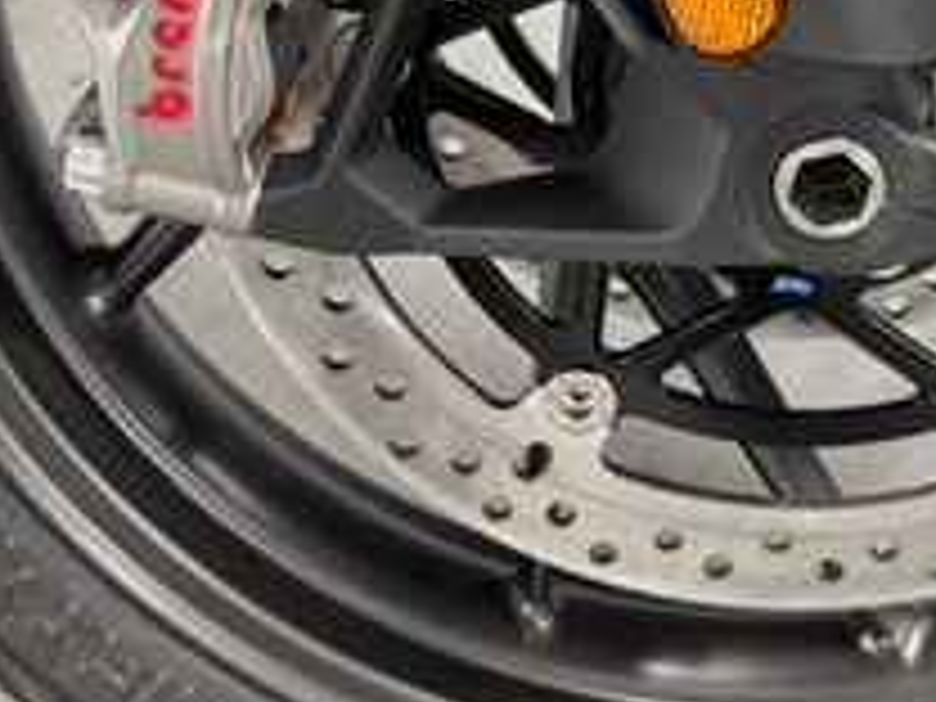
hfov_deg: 25.8
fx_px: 2001
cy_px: -99
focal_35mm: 74
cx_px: 770
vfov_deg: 19.0
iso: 320
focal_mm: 6.76
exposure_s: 1/50
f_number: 1.78
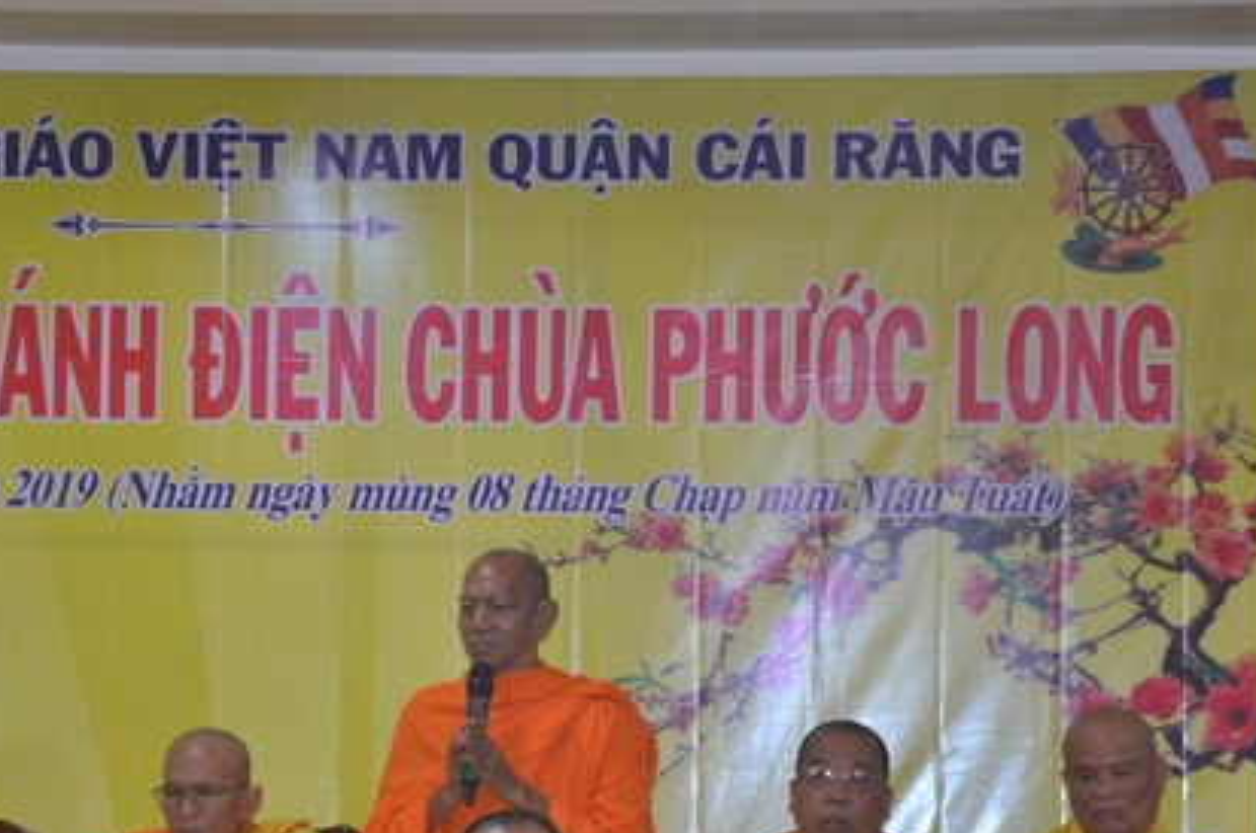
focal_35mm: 118
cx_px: 578
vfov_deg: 11.5
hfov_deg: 17.4
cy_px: 652
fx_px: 4110
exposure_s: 1/60
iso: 800
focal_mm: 50
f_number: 5
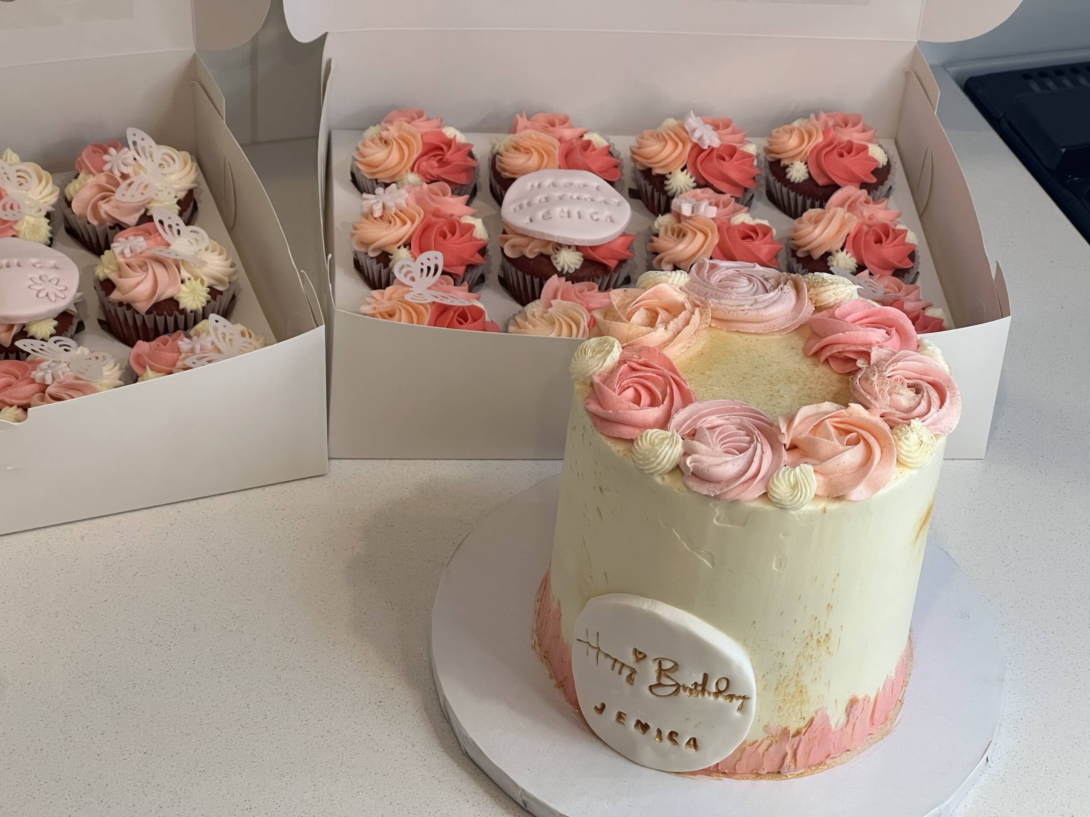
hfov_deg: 25.3
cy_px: 408
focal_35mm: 77
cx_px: 545
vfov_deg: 19.1
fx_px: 2425
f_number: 2.8
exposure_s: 1/120
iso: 200
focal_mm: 9
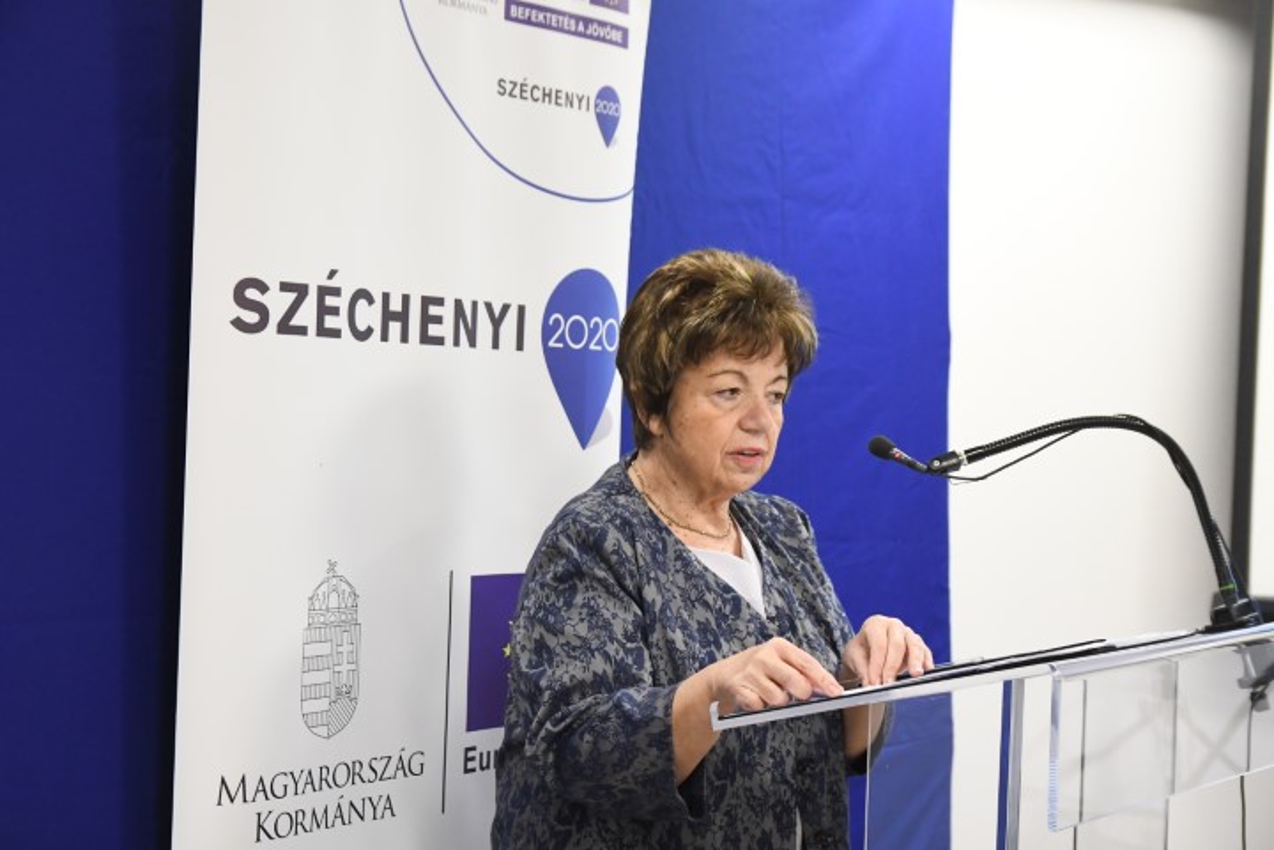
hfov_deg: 30.5
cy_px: 425
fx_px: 2335
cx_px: 637
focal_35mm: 66
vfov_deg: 20.6
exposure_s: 1/250
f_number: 4
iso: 4000
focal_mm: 44
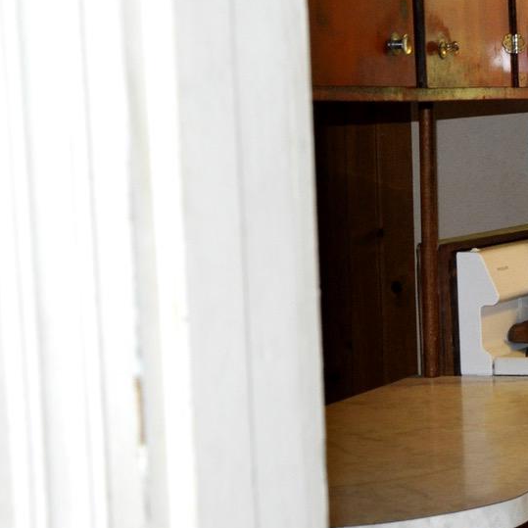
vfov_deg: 15.0
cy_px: 300
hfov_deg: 13.4
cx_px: 971
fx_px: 2002
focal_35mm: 116
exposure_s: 1/60
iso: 800
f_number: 3.8
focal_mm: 24
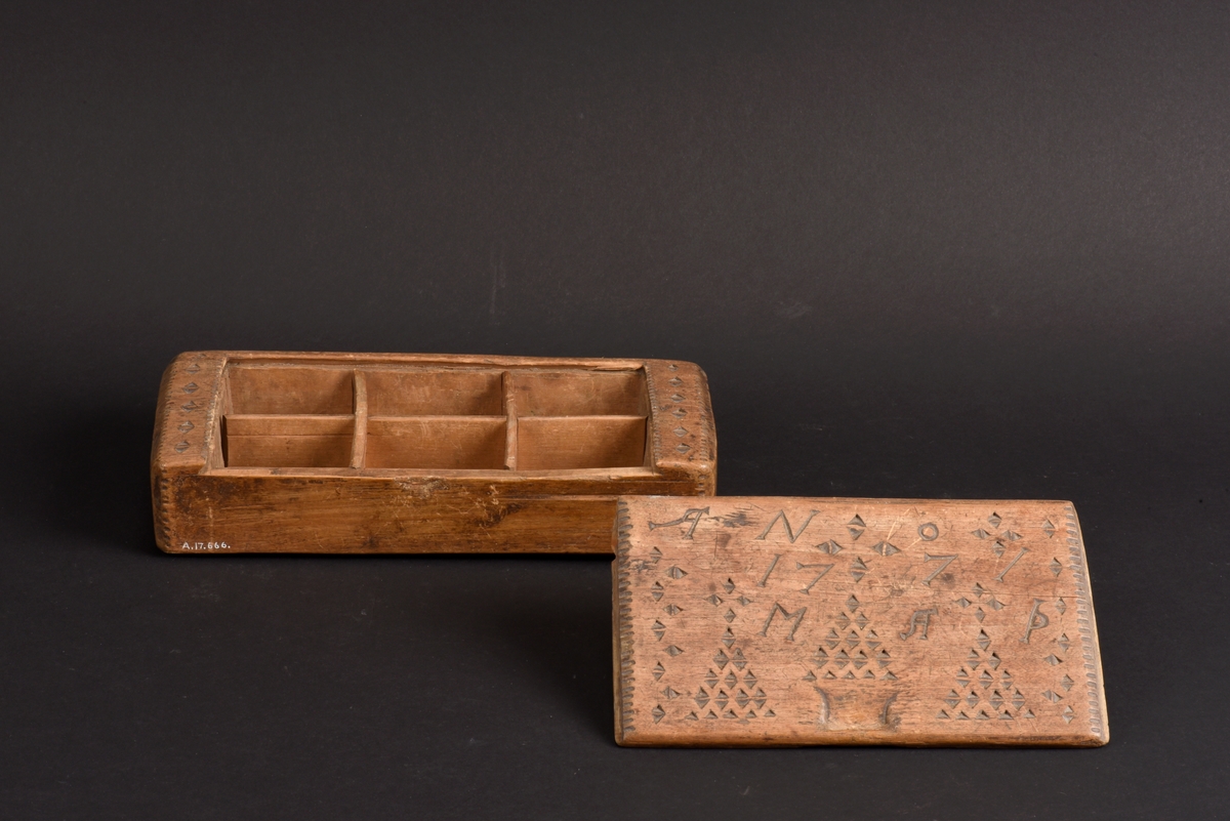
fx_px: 3589
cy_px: 410
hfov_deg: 19.4
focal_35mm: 105
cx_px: 615
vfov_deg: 13.1
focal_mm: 105
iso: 400
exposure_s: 1/60
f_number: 25
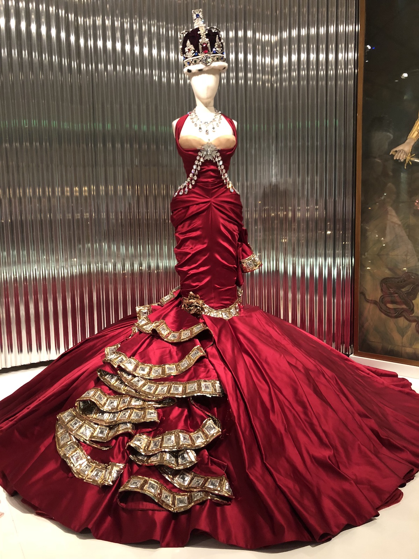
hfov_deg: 49.7
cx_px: 210
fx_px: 452
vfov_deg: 63.4
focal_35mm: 28
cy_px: 280
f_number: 1.8
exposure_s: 1/4
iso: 160
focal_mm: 3.99
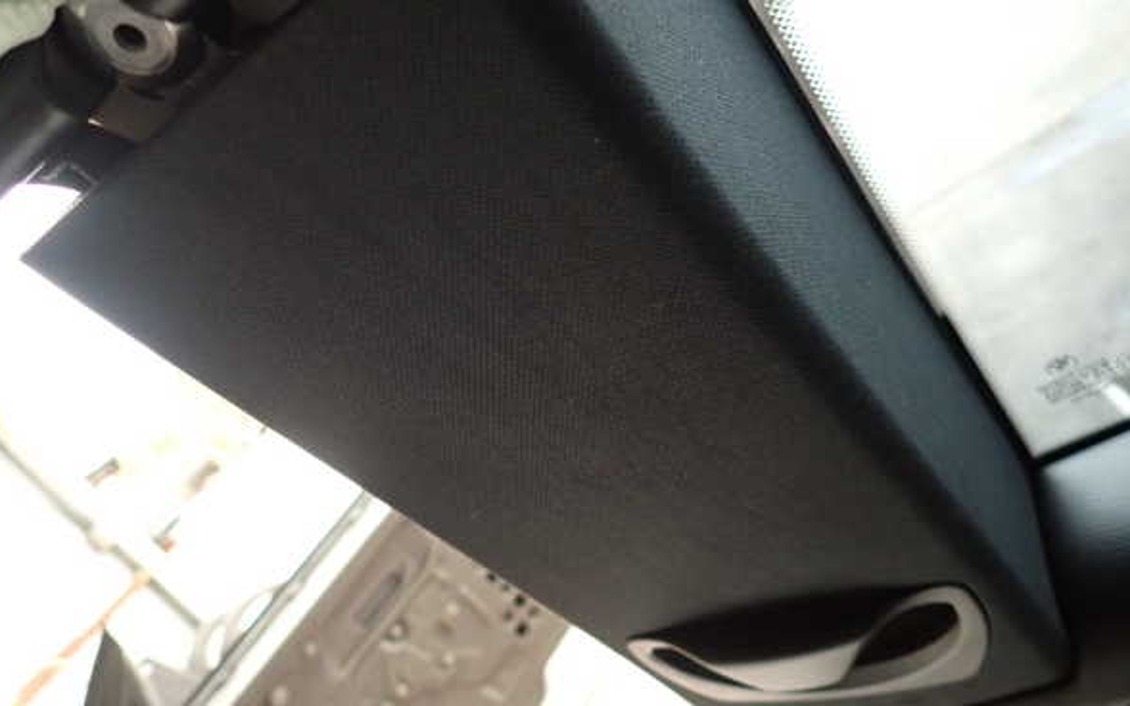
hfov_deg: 68.4
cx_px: 556
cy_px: 340
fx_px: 831
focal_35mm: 27
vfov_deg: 46.0
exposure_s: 1/30
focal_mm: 4.5
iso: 320
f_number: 2
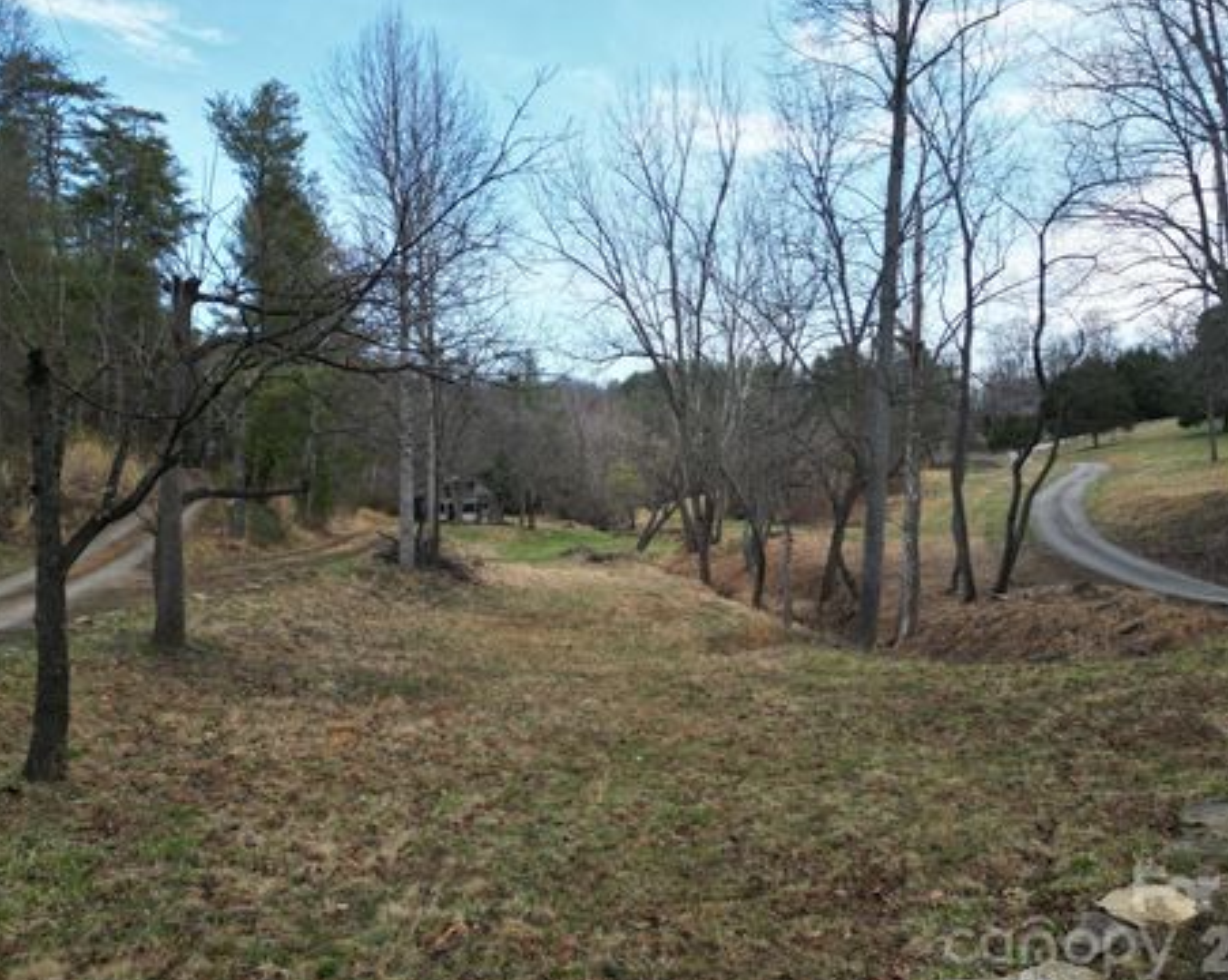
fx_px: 944
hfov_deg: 66.0
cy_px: 486
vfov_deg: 54.9
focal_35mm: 26
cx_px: 664
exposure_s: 1/1000
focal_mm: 6.72
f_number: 1.7
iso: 200
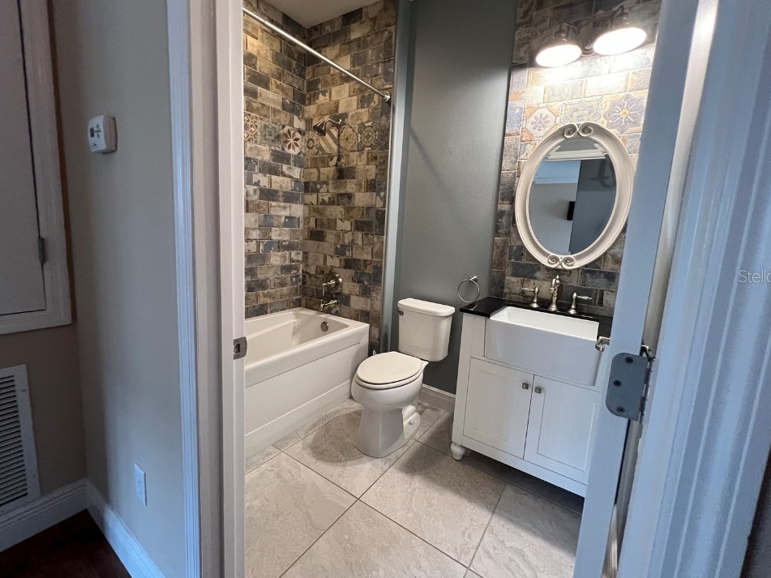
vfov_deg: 85.6
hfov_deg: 102.0
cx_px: 400
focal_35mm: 14
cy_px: 276
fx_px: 312
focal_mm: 1.57
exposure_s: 1/60
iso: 400
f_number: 1.8
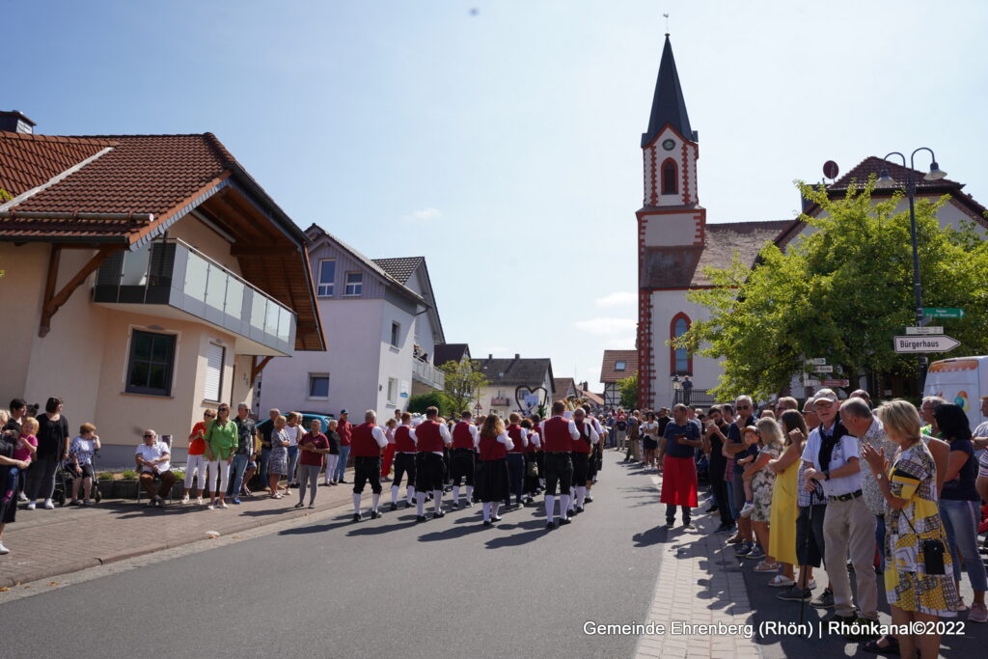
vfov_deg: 53.1
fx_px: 659
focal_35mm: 24
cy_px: 330
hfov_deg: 73.7
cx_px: 494
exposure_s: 1/200
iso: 100
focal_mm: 24
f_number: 10
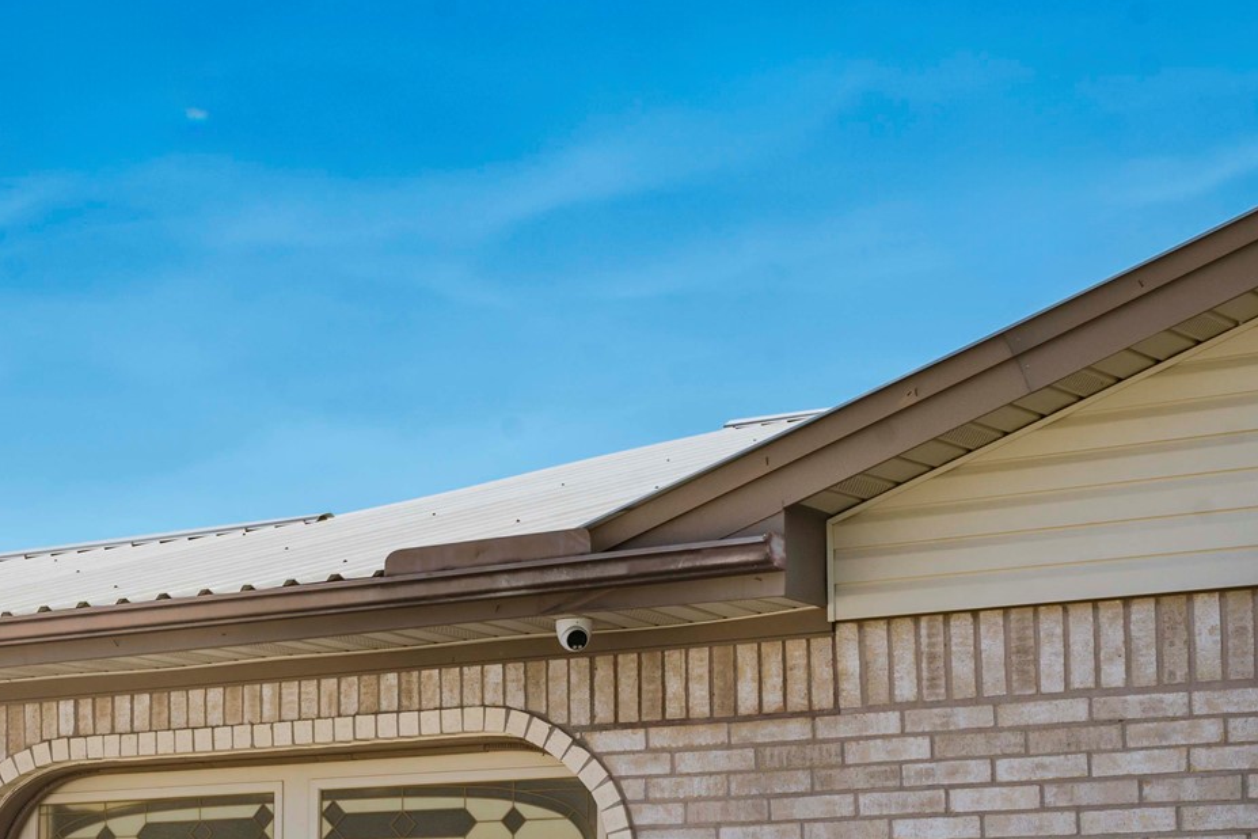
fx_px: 2865
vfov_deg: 16.3
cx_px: -133
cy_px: 869
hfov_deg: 23.2
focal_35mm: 82
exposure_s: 1/200
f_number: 10
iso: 125
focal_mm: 35
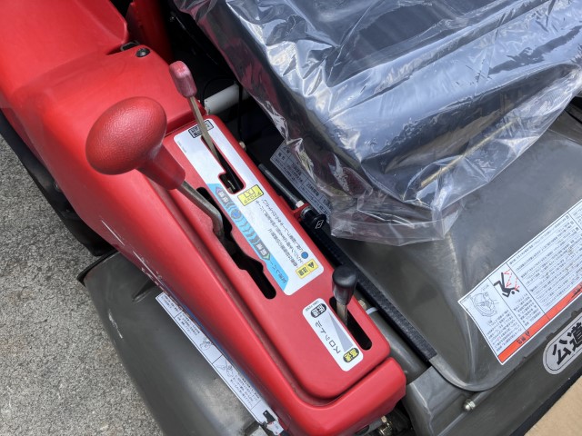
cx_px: 291
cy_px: 218
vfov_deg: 49.7
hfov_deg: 63.4
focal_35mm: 28
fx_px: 471
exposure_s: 1/354
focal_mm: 3.99
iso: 32
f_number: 1.8
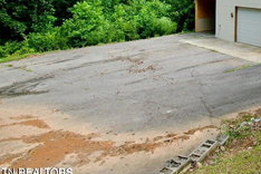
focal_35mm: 36
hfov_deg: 43.0
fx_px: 262
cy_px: -1
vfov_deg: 33.6
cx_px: 278
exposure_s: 1/400
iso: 200
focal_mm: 11
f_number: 10
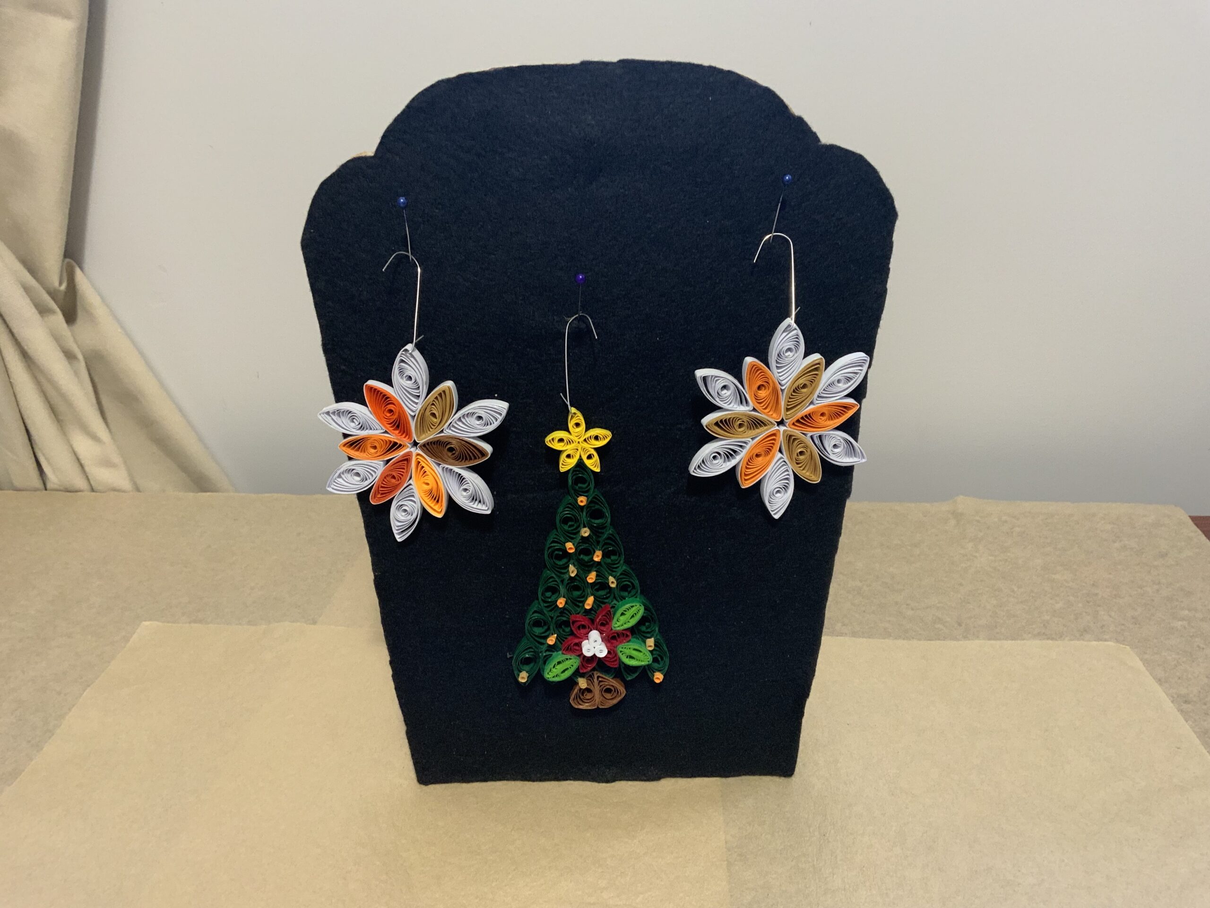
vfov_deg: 48.2
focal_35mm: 29
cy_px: 454
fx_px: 1014
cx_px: 605
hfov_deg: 61.7
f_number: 1.8
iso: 200
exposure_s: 1/60
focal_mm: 3
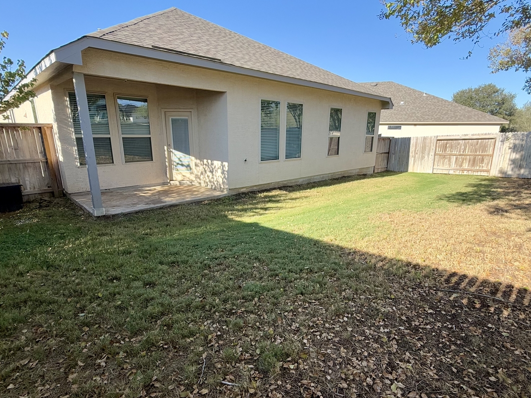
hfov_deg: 84.6
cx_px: 270
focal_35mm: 19
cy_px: 212
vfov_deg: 68.6
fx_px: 291
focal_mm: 2.22
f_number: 2.2
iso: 50
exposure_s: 1/559
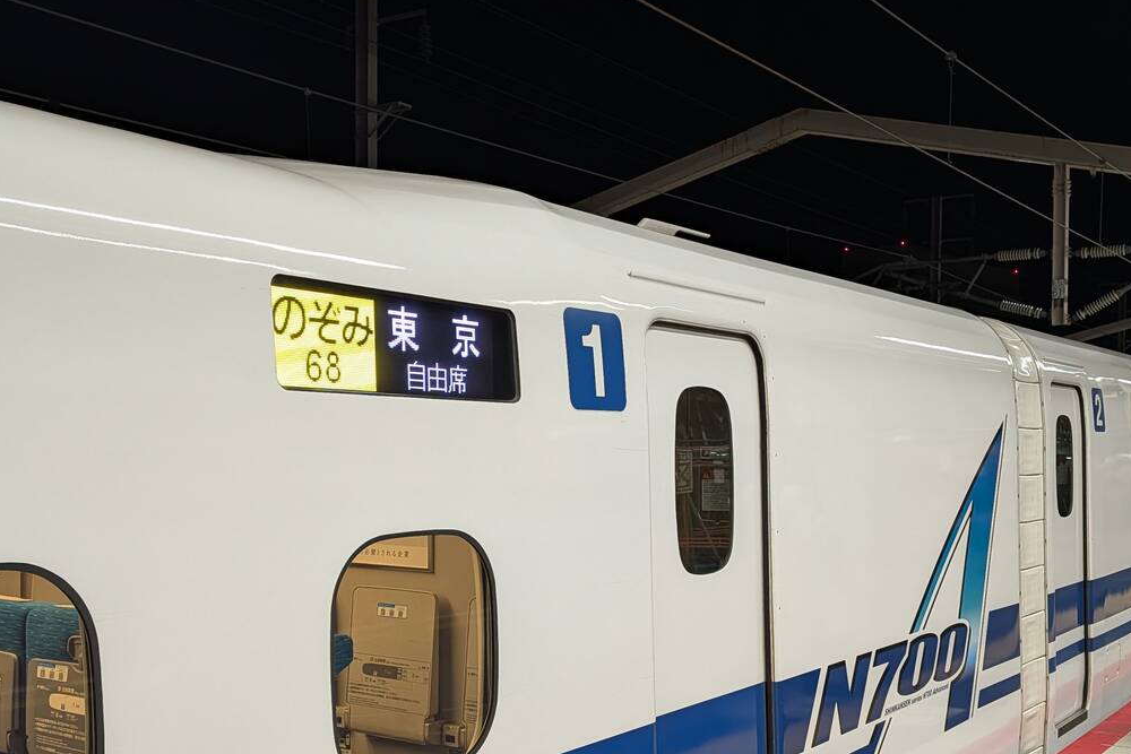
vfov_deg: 33.2
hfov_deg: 48.4
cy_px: 483
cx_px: 624
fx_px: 1257
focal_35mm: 40
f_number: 1.68
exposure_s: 1/125
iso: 185
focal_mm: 6.9
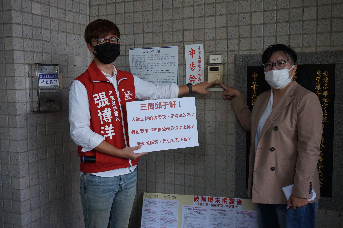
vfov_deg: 35.4
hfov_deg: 51.3
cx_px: 172
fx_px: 357
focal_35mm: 38
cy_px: 114
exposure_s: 1/160
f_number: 4.5
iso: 200
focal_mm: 25
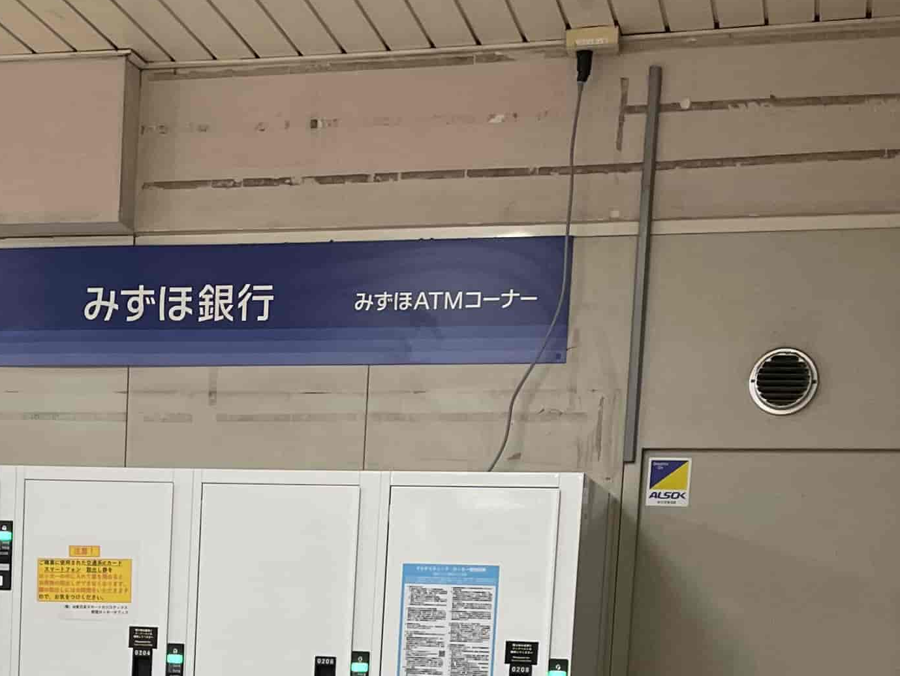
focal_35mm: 76
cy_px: 822
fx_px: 1976
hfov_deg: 25.1
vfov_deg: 18.3
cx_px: 138
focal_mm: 4.2
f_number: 1.6
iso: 125
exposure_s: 1/100
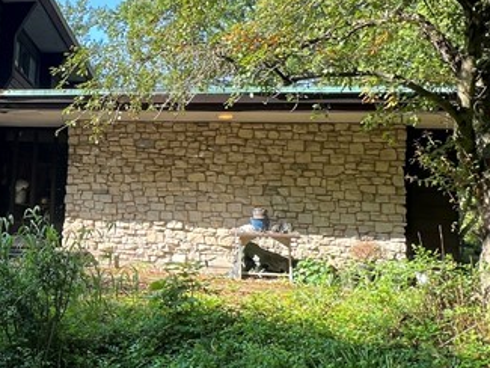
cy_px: 151
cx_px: -27
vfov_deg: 35.1
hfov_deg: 39.0
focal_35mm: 41
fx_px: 581
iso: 32
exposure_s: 1/194
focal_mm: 1.57
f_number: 1.8
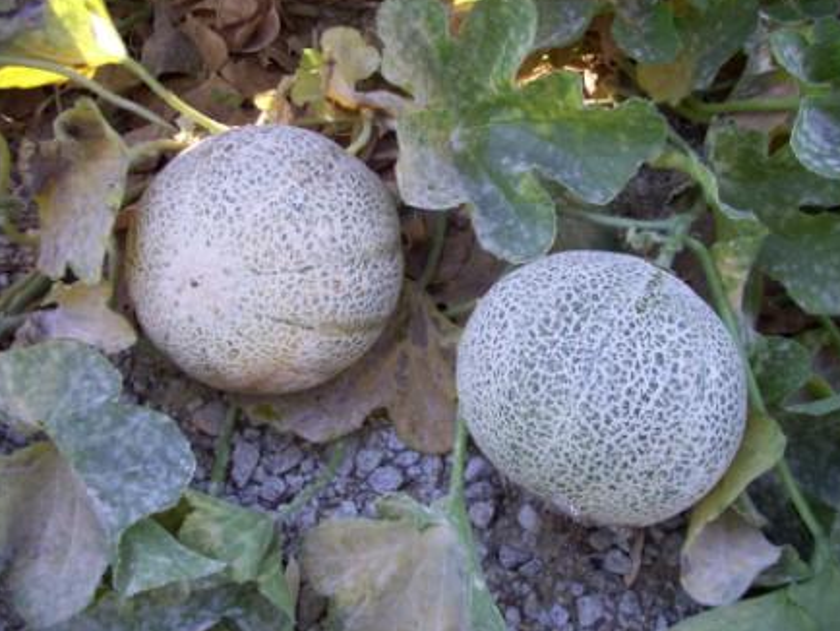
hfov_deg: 55.3
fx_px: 801
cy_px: 312
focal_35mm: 33
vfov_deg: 43.0
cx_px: 428
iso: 80
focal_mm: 5.7
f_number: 2.9
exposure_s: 1/50
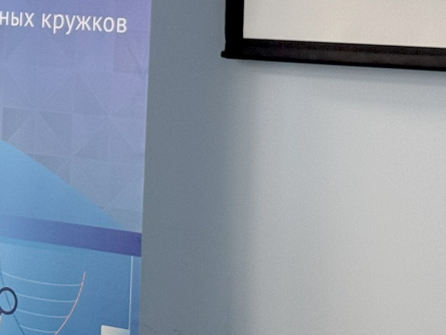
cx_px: -222
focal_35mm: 180
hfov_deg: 10.6
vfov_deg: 8.2
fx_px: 2319
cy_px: 6
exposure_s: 1/50
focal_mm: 6.76
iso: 80
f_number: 1.78
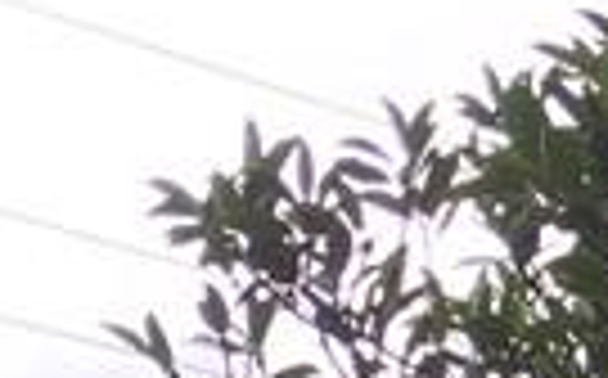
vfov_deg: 5.1
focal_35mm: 233
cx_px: 1396
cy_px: 1382
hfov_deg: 8.4
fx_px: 3856
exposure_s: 1/860
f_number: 2.2
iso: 32
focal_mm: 4.15
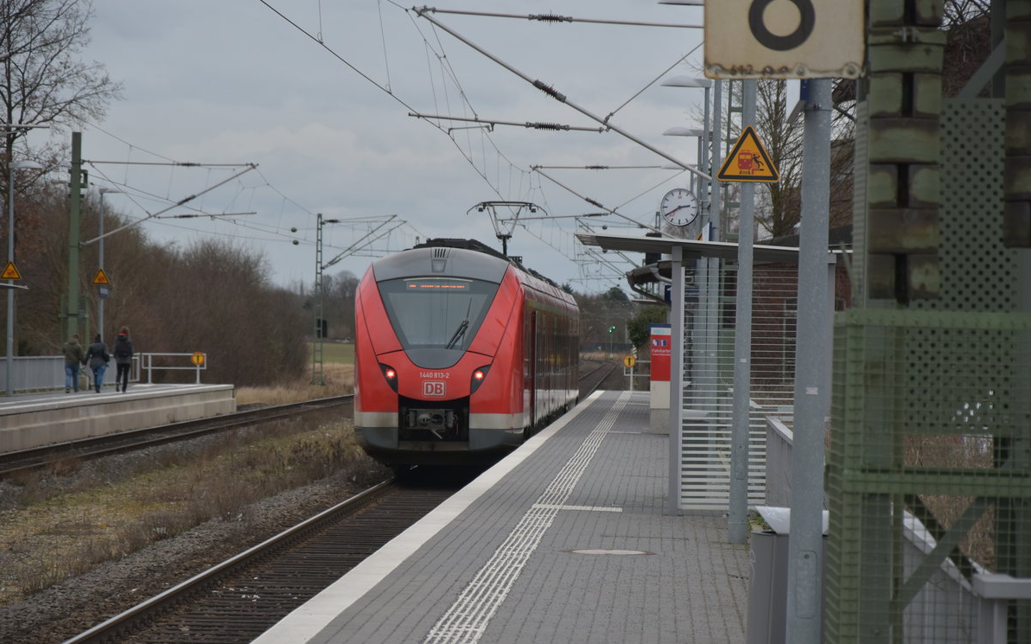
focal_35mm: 162
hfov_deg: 13.0
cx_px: 516
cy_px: 336
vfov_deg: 8.1
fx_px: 4537
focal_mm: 105
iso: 250
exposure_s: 1/500
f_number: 5.6
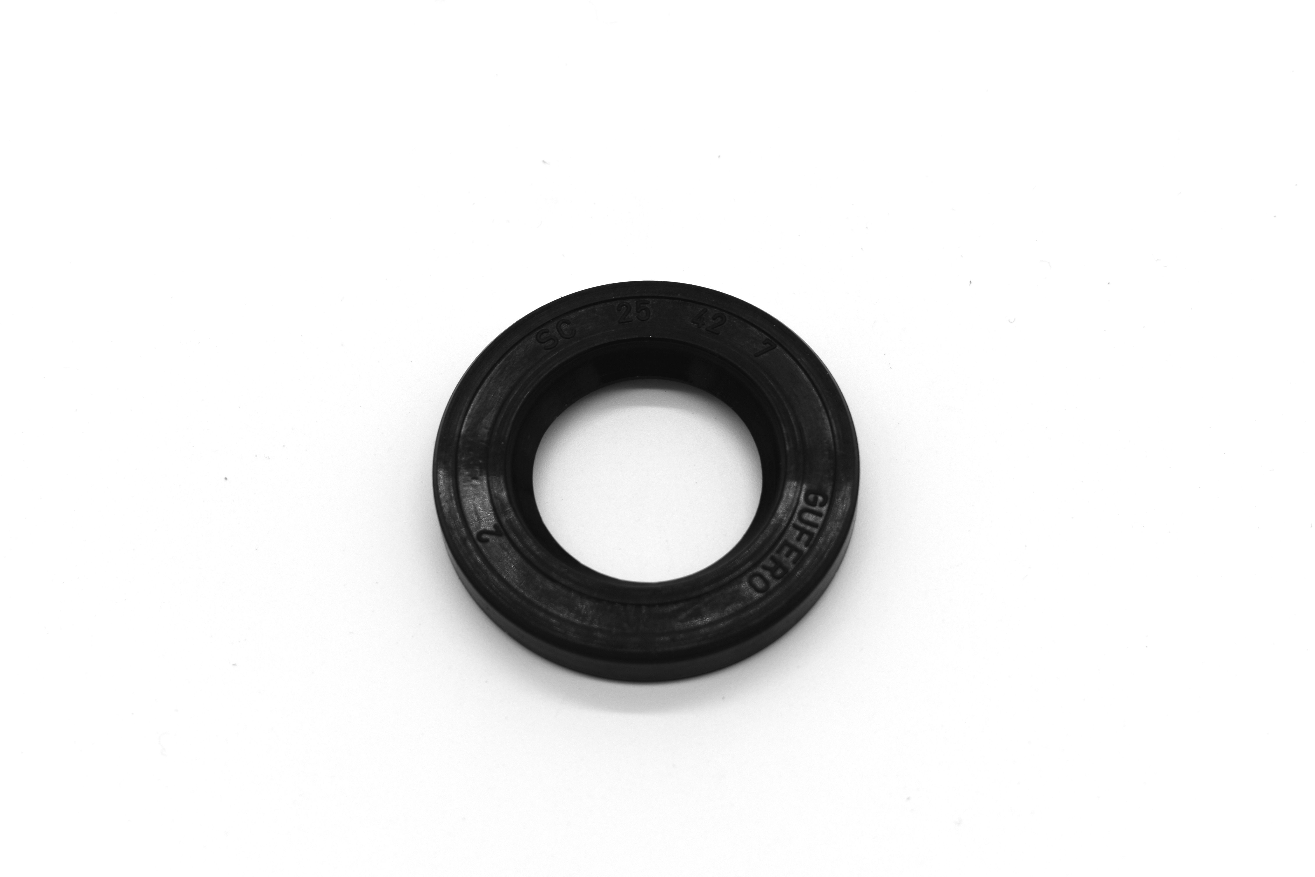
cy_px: 438
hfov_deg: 24.6
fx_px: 3013
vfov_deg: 16.6
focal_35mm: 82
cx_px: 658
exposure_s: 1/250
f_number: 8
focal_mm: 55
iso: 100
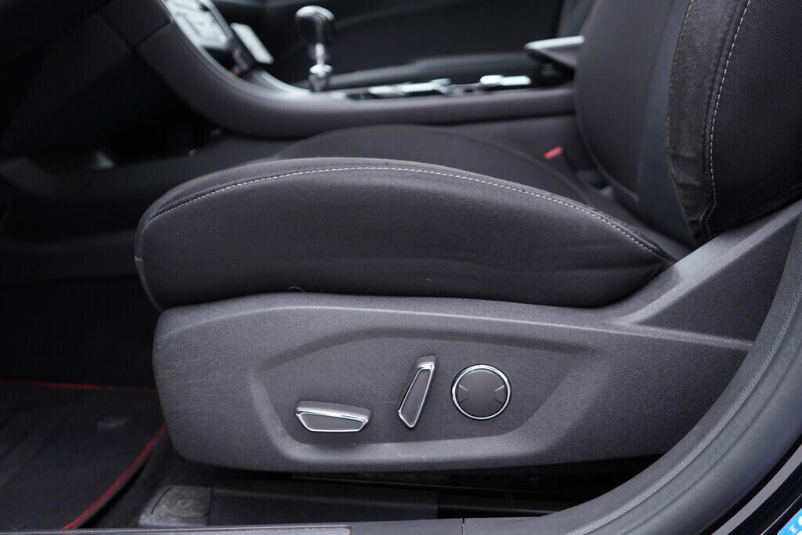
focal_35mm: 36
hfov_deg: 53.1
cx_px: 401
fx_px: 802
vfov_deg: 36.9
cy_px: 268
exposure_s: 1/40
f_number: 2.8
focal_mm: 24
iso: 250
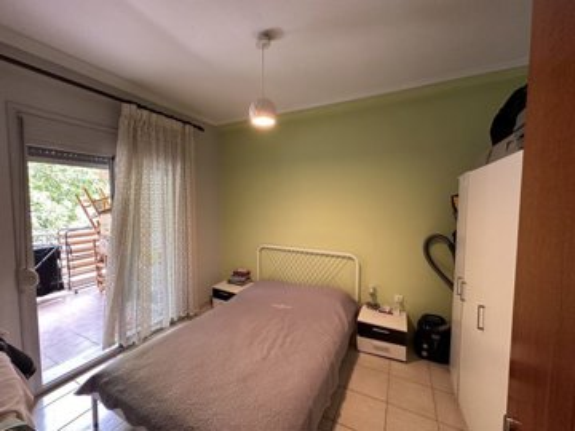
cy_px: 216
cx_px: 288
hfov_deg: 102.1
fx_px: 233
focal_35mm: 14
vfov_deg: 85.7
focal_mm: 2.22
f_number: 2.2
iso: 250
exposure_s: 1/50
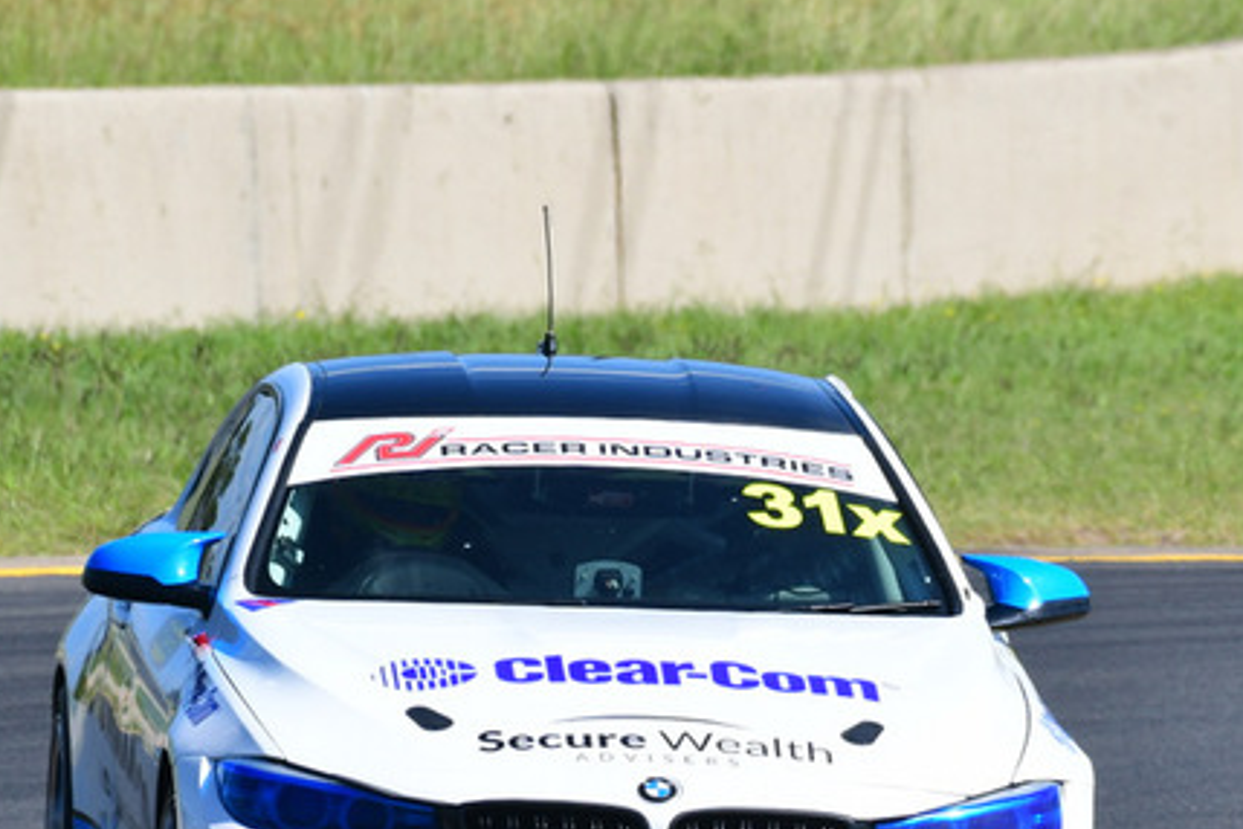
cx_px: 629
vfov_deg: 1.0
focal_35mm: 1398
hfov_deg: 1.5
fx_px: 48266
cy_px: 472
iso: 320
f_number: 11
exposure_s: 1/400
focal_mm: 500
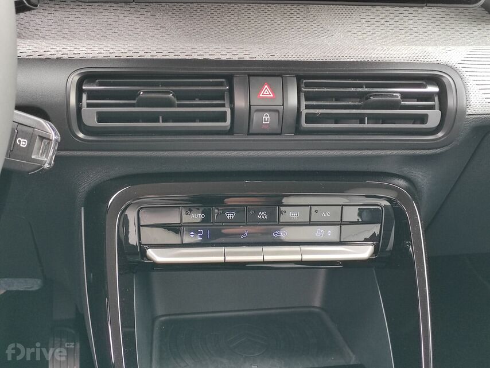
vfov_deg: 27.0
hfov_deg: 35.5
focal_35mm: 54
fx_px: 765
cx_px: 245
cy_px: 184
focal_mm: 5.52
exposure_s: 1/100
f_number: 1.9
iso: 400
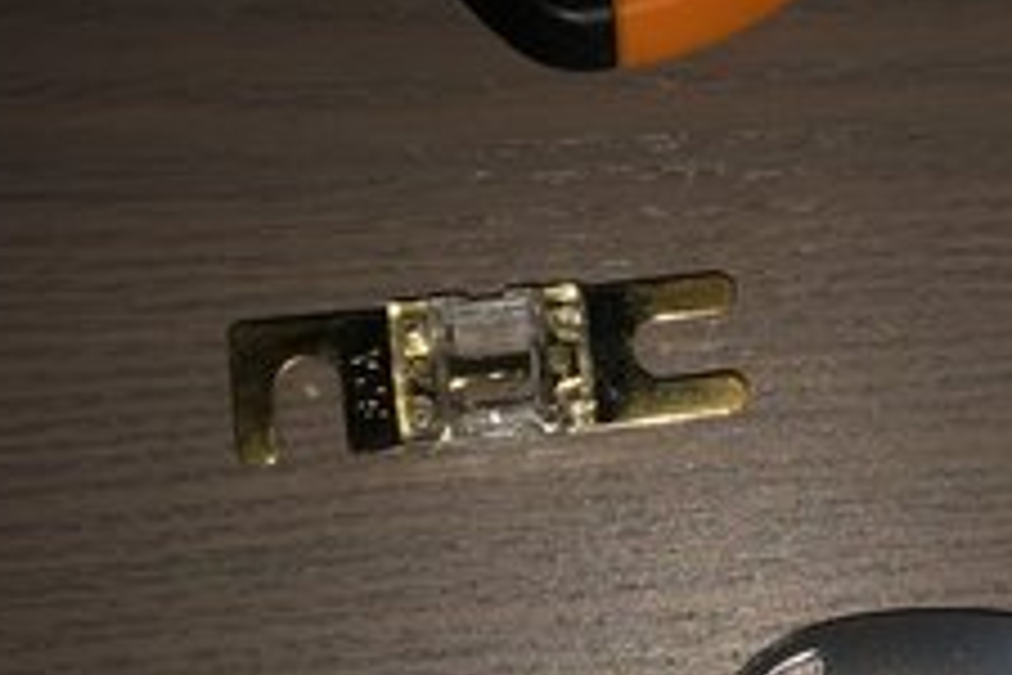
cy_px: 443
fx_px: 1883
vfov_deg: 20.2
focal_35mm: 67
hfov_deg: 28.8
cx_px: 918
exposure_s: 1/219
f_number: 2.2
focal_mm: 4.15
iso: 32
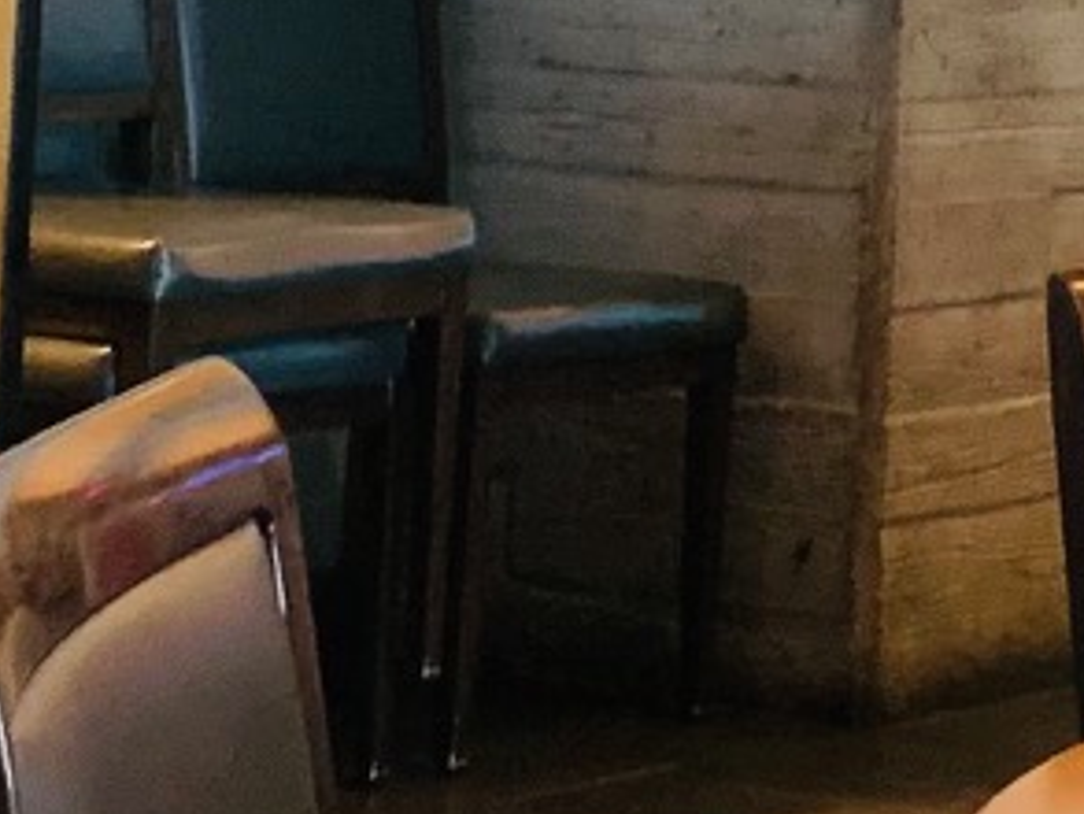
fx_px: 5608
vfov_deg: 8.1
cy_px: -366
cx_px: 758
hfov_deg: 11.0
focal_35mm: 179
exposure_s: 1/60
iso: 320
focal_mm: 4.25
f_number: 1.8
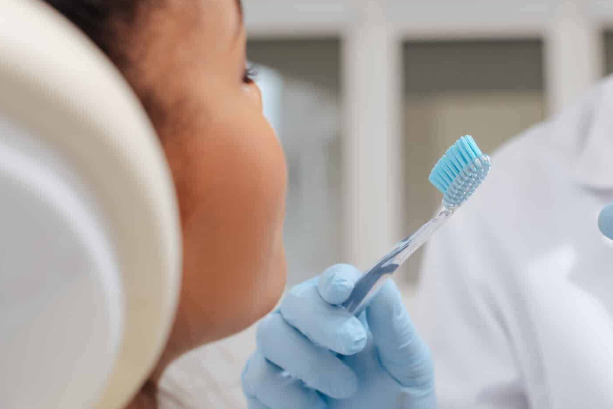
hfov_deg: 21.9
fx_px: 1567
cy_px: 166
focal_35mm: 92
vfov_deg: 14.9
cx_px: 463
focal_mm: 50
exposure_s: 1/200
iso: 100
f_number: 5
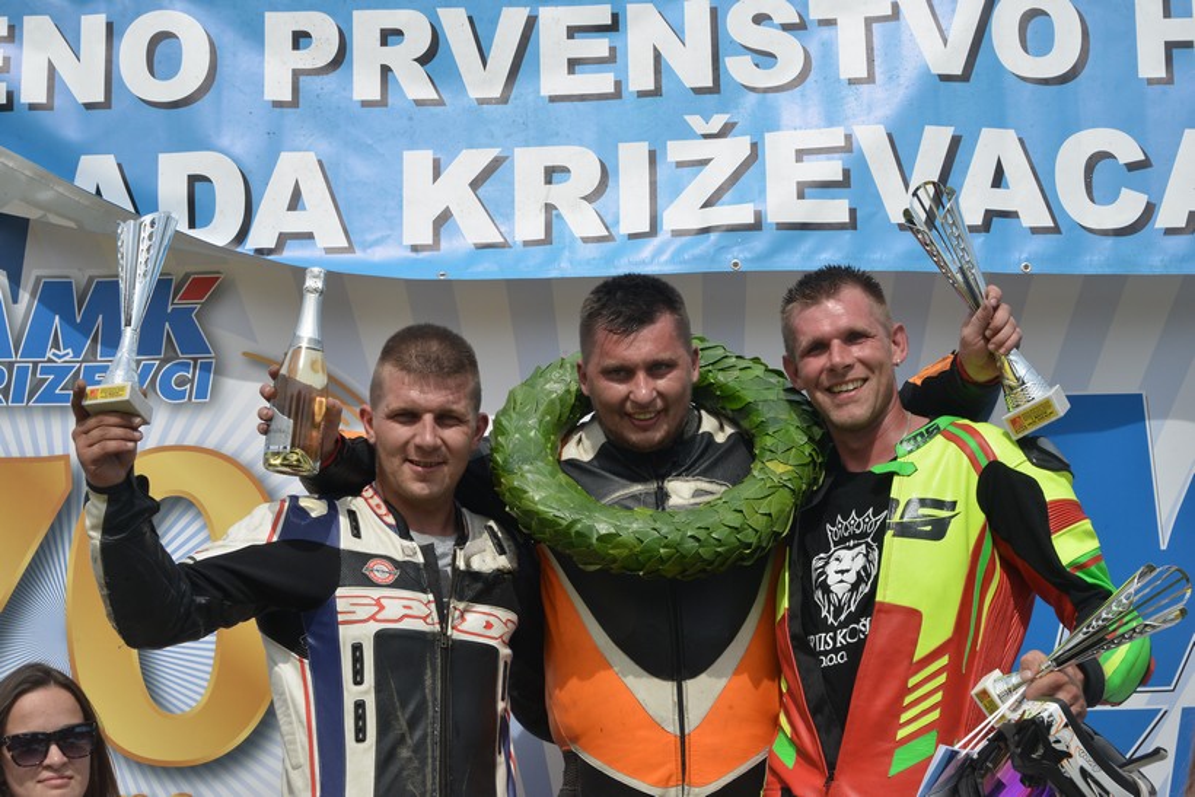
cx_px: 598
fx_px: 3253
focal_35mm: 98
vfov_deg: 14.0
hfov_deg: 20.8
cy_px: 398
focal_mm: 98
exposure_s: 1/640
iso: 640
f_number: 13
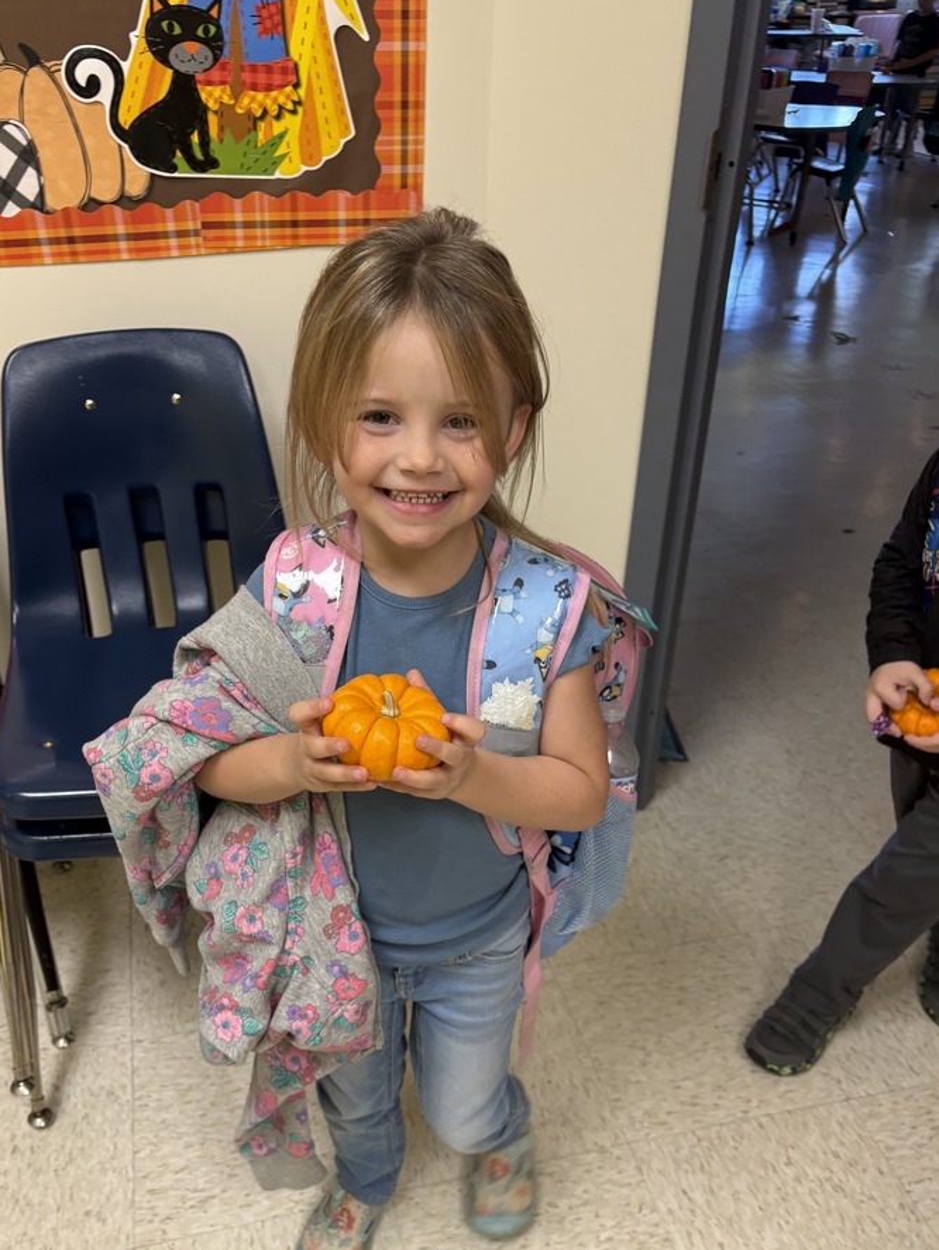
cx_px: 416
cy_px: 707
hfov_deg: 46.7
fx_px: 1084
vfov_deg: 59.7
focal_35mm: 30
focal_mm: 5.96
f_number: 1.6
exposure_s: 1/60
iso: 125
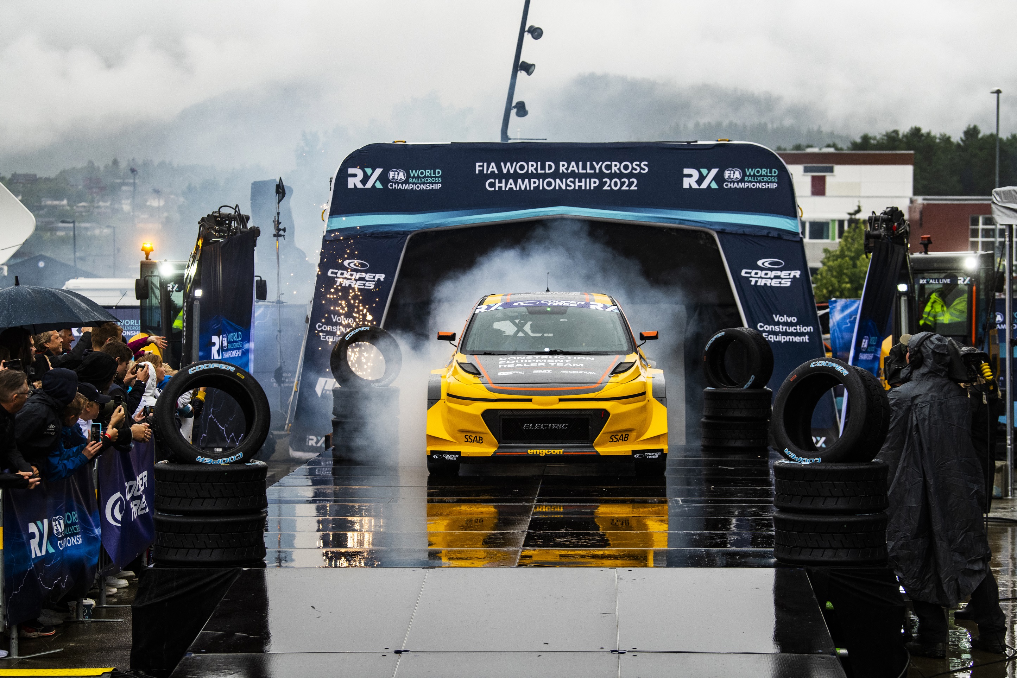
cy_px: 339
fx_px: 2768
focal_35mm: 98
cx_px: 508
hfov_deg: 20.8
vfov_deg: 14.0
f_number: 4.5
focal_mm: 98
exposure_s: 1/500
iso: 1250
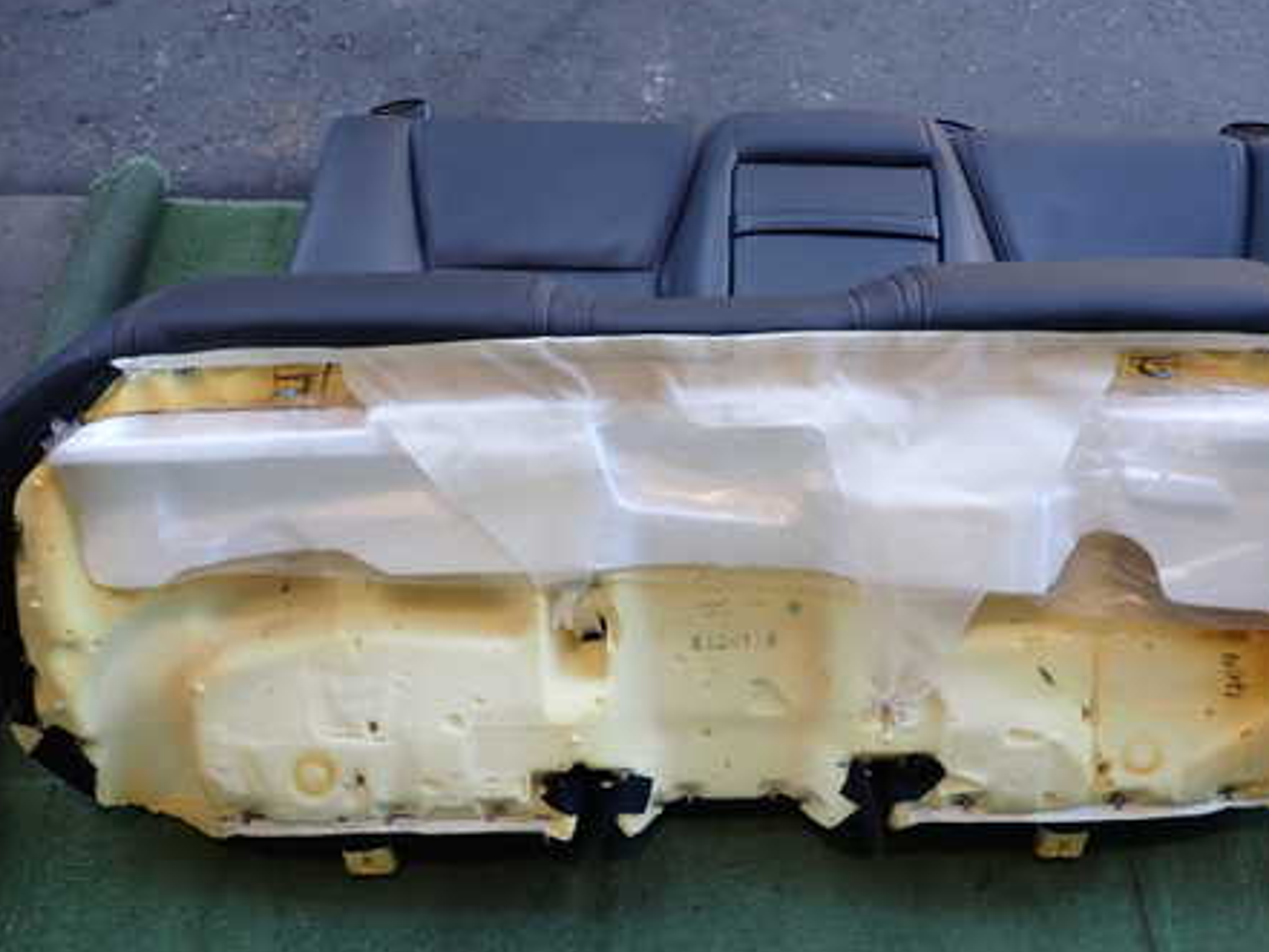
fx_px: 1247
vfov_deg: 41.8
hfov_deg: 53.8
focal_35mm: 34
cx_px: 699
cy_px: 518
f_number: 2
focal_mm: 4.5
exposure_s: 1/125
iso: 125
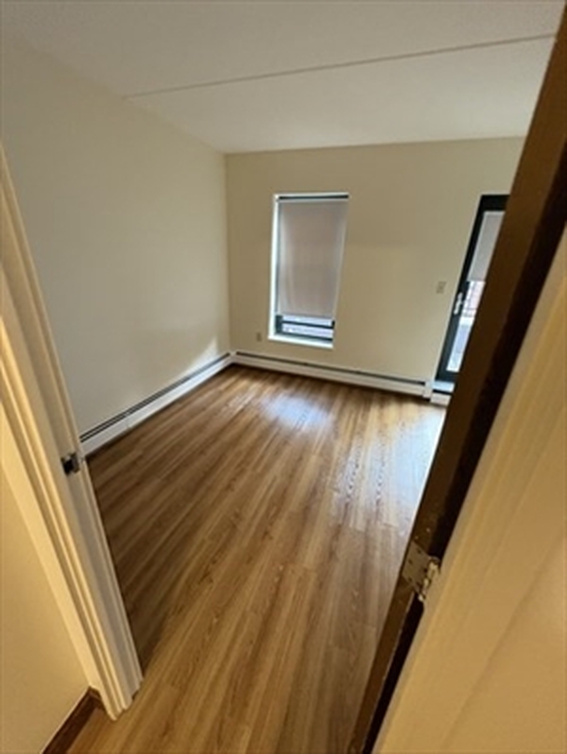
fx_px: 305
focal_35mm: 14
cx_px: 284
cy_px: 377
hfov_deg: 85.8
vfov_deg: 102.0
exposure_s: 1/60
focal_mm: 2.22
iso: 500
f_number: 2.2
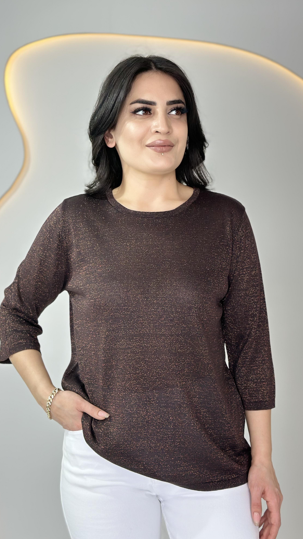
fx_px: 757
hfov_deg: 22.6
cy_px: 266
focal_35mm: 53
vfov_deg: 39.2
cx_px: 162
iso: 80
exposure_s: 1/231
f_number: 1.78
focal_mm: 6.86
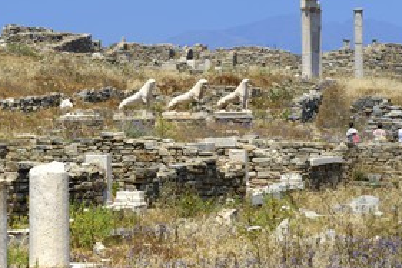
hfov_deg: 8.9
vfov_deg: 5.9
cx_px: 124
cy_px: 119
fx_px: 2589
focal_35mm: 232
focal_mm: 155
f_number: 11
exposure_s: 1/320
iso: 200
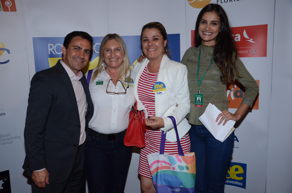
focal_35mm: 32
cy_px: 96
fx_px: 255
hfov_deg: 59.6
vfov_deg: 41.5
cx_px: 146
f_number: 3.8
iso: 1000
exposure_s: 1/80
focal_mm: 21
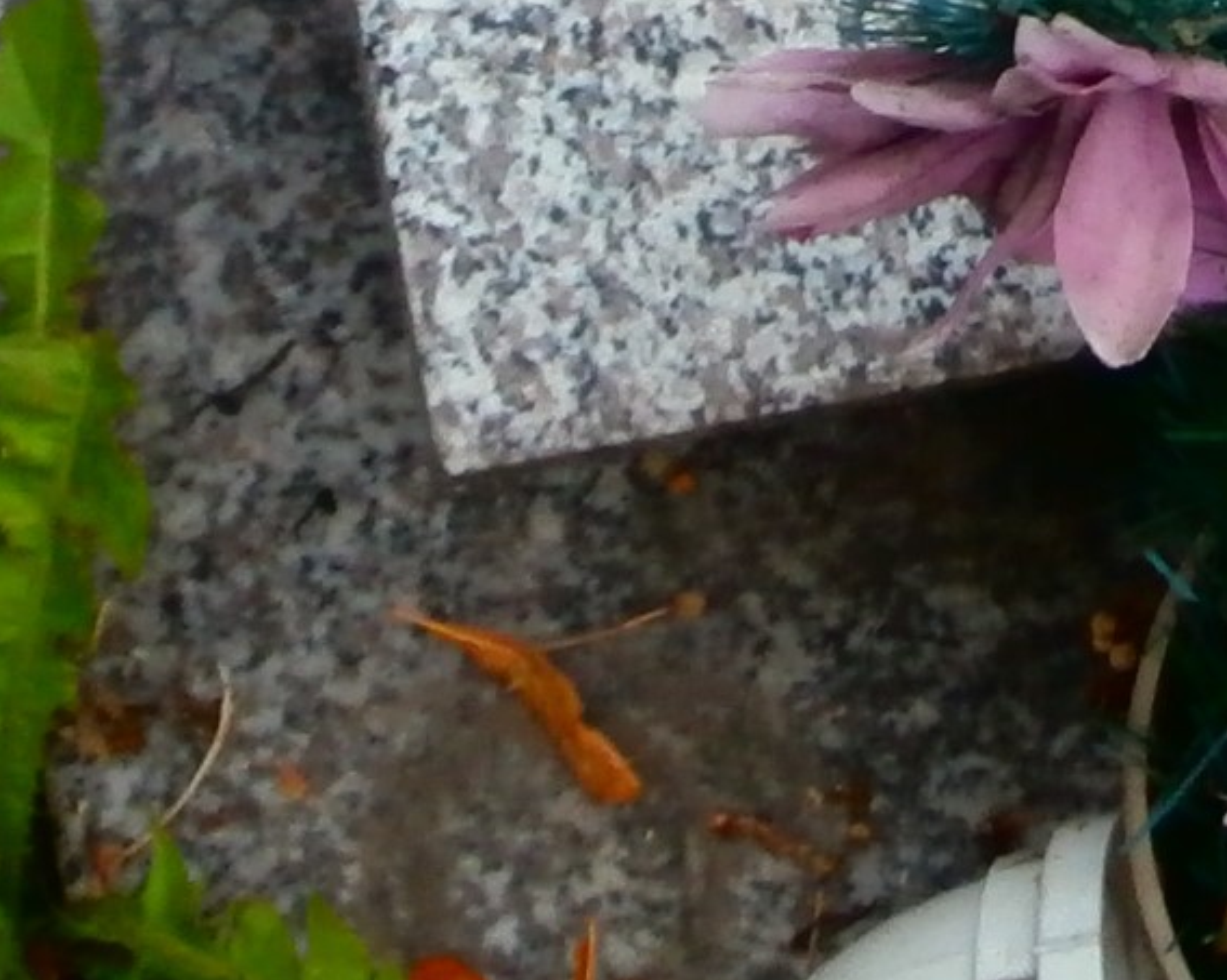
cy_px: -1257
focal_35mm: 196
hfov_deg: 9.7
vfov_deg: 7.4
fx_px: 7114
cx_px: 1572
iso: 100
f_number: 3.9
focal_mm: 6.67
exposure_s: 1/320
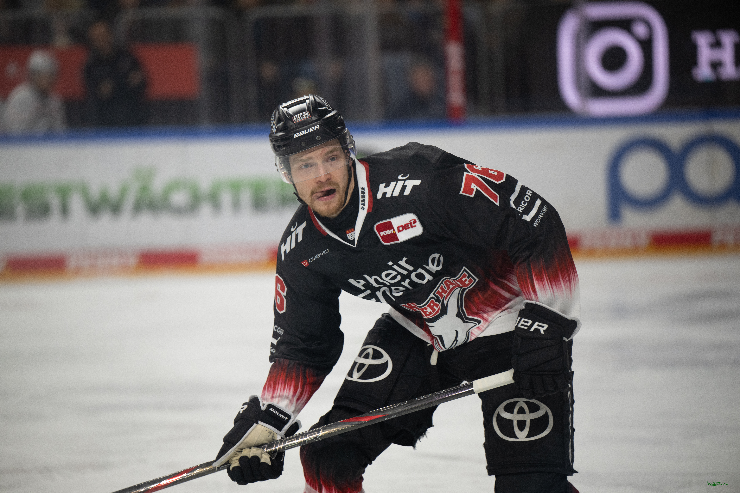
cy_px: 246
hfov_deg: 10.3
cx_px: 370
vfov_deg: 6.9
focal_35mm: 200
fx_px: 4111
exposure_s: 1/1250
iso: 1250
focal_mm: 200
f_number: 3.2
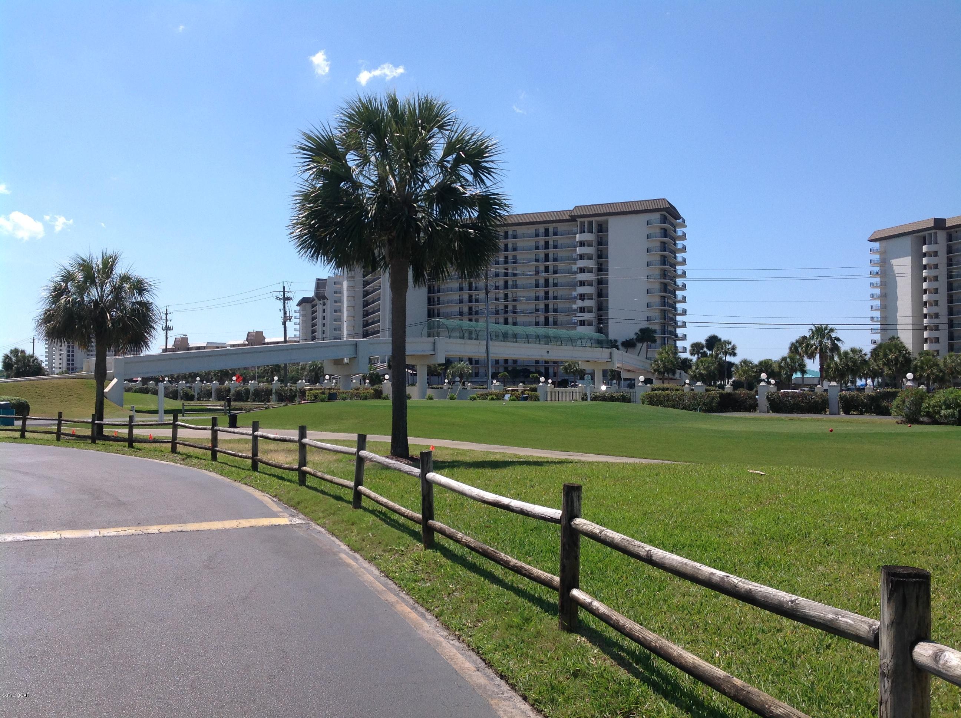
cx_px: 480
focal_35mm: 35
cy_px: 359
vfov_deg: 40.6
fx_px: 970
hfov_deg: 52.7
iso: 50
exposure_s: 1/1890
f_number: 2.4
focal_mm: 4.28
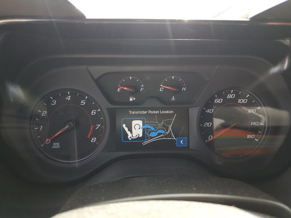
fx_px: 219
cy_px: 109
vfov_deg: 53.1
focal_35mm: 26
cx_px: 146
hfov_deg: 67.3
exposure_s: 1/159
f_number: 1.5
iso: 50
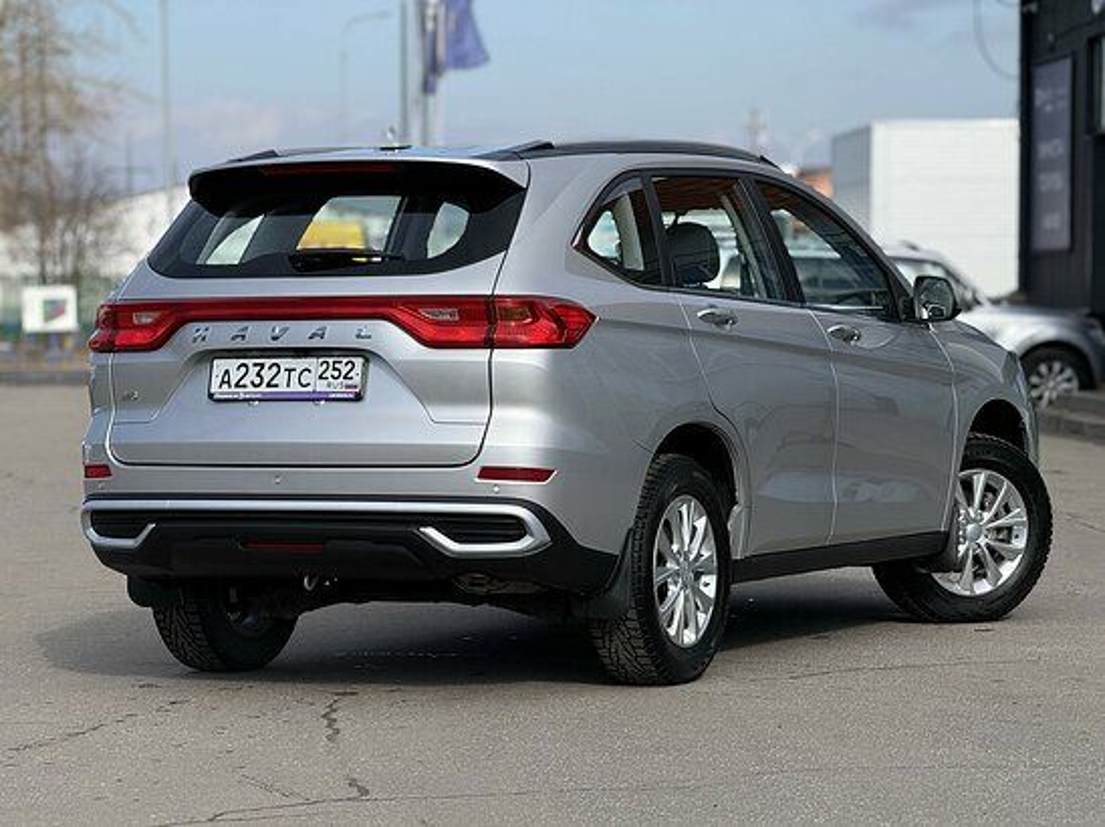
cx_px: 552
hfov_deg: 16.4
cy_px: 414
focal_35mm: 120
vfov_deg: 12.3
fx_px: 3827
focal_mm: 15.66
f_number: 2.8
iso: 50
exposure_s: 1/1916
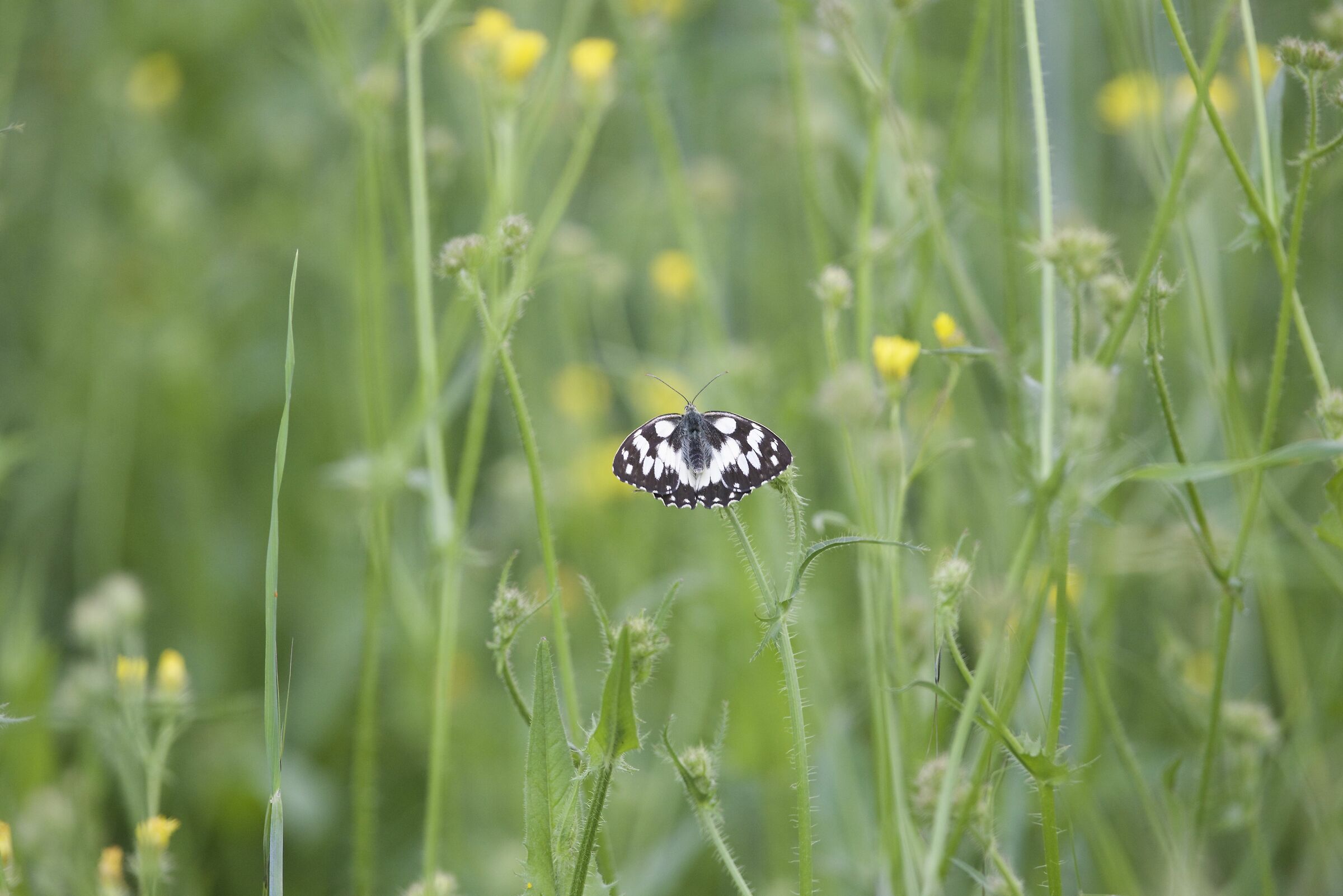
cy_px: 448
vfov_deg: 4.6
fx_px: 11195
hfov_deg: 6.9
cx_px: 672
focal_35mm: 300
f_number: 5
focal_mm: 300
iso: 1600
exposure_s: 1/1600
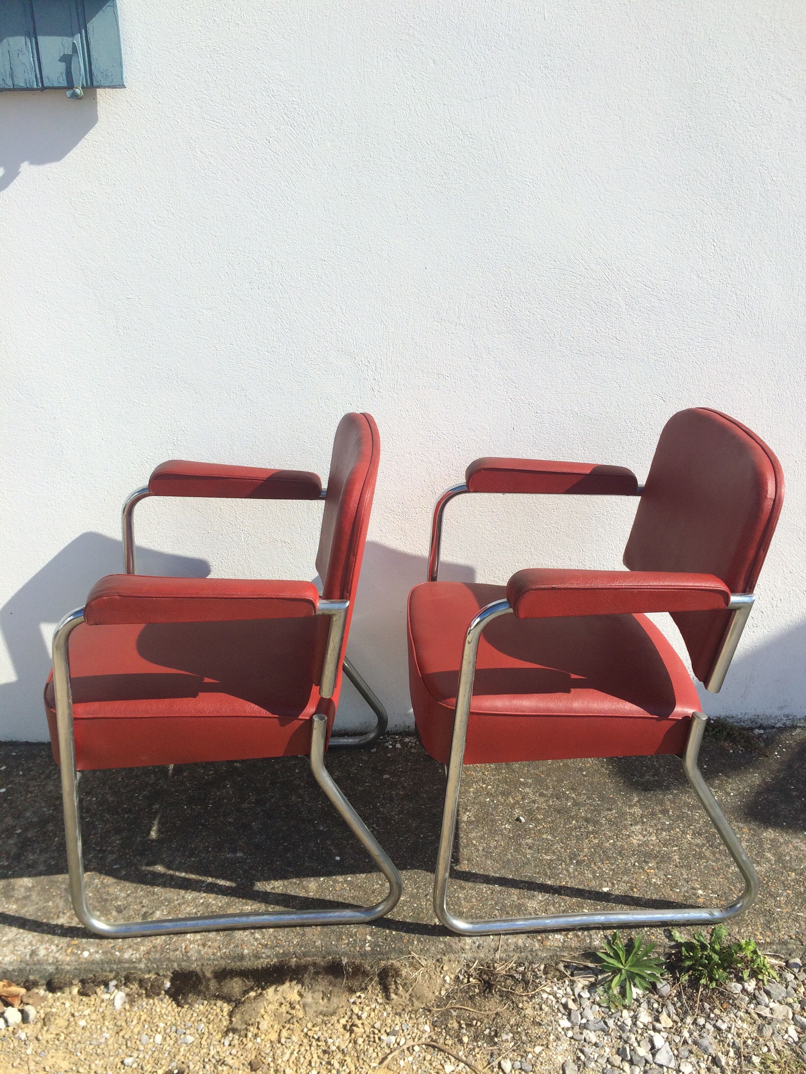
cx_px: 403
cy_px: 537
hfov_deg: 48.2
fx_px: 900
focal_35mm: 29
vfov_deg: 61.7
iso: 32
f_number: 2.2
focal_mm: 4.15
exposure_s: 1/2933
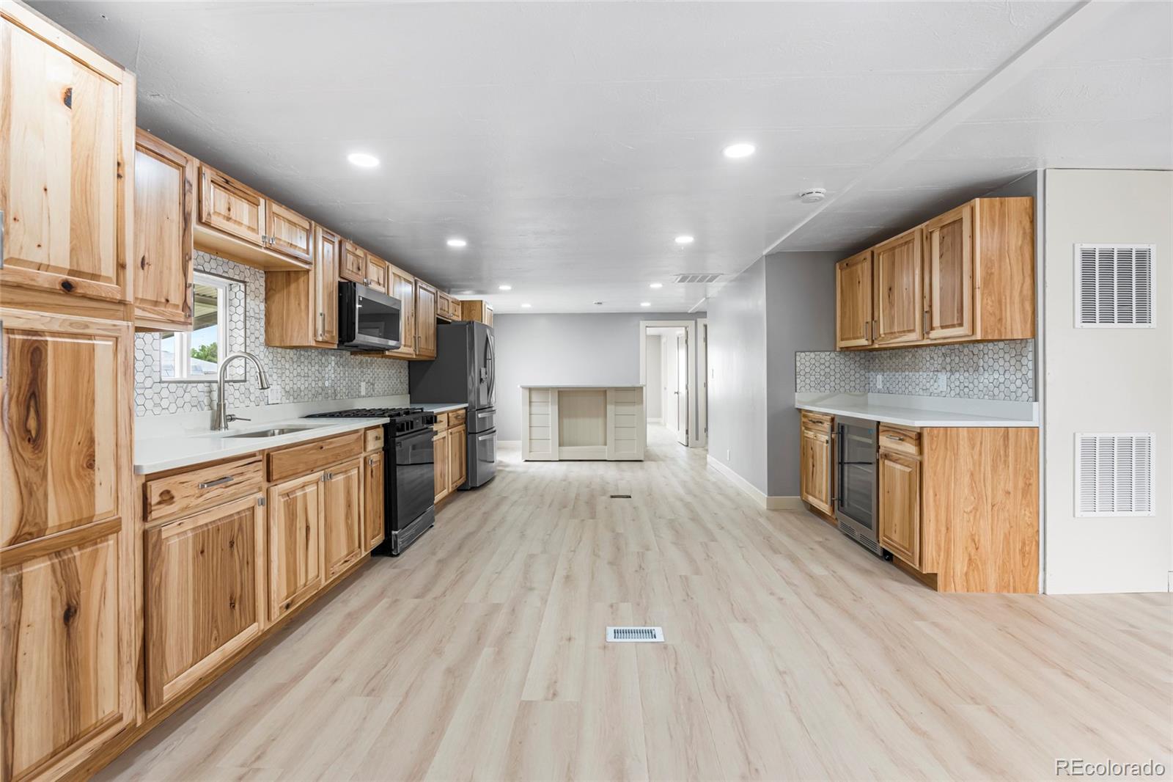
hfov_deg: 96.7
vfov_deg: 73.7
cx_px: 586
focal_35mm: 16
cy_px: 391
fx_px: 521
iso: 320
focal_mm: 16
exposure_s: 1/5
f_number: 8
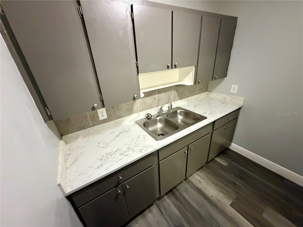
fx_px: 123
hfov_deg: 102.1
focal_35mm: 14
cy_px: 114
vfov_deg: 85.7
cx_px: 152
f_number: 2.2
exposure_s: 1/60
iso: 1000
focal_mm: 2.22
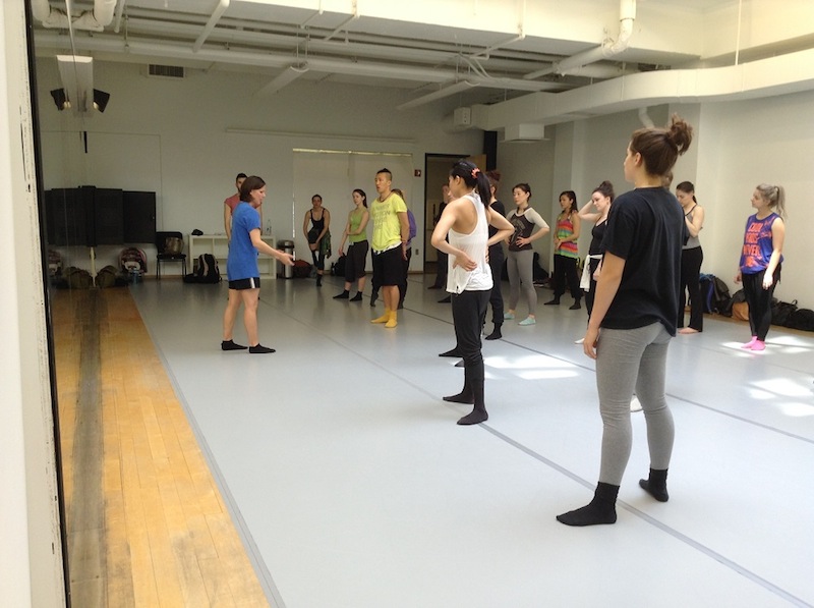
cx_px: 407
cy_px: 304
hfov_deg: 55.4
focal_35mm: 33
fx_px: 775
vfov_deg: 42.8
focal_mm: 3.3
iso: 32
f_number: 2.4
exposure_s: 1/60
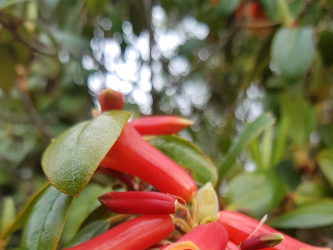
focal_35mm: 38
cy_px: 234
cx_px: 179
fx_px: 366
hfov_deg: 48.9
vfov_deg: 35.1
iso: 50
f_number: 1.7
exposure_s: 1/297
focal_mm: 4.2
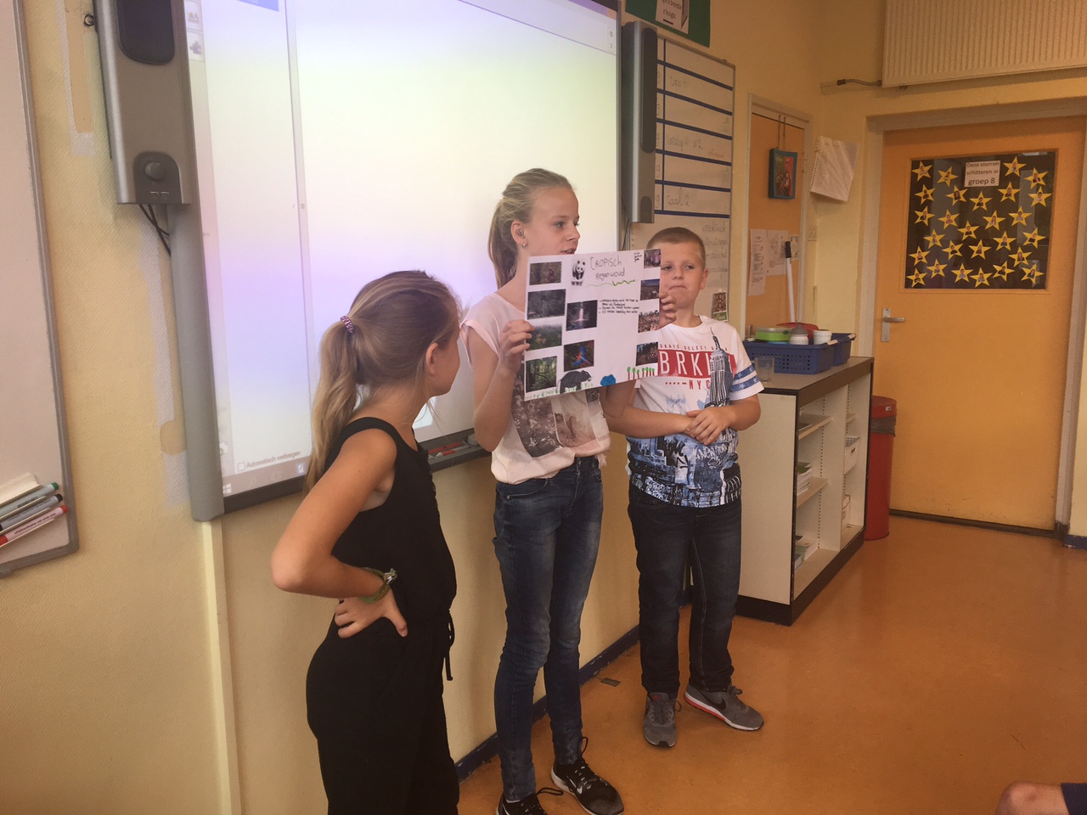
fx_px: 911
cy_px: 408
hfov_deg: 61.7
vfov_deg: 48.2
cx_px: 544
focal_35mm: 29
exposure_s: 1/50
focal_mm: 4.15
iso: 32
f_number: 2.2
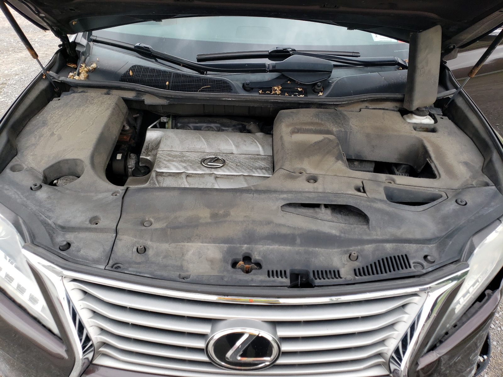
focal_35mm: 26
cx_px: 252
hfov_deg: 67.3
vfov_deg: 53.1
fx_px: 378
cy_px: 188
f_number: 1.5
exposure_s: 1/294
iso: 50
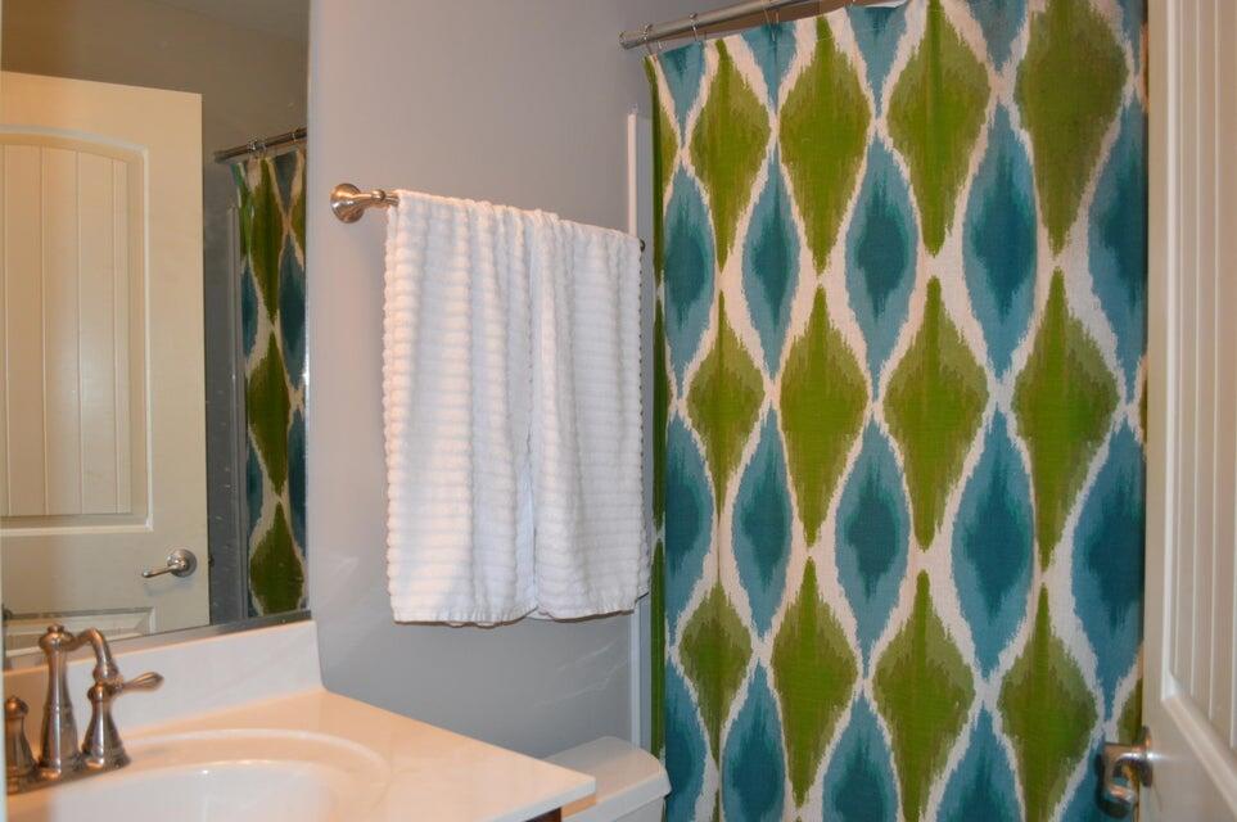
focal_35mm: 30
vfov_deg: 43.5
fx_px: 1030
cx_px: 618
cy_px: 411
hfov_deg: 62.0
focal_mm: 20
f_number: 3.8
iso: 500
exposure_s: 1/60
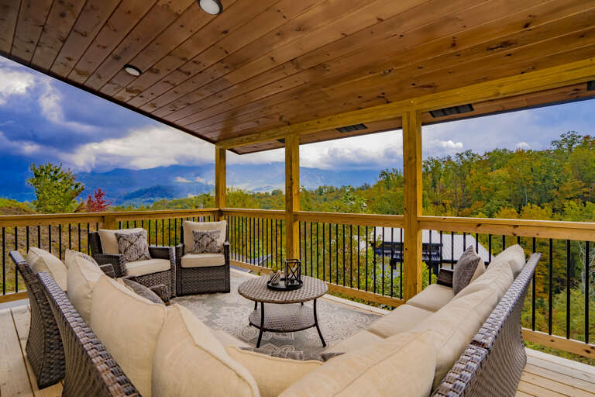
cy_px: 198
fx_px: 281
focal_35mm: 17
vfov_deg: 70.4
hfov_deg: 93.3
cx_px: 298
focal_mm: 17
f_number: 7.1
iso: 125
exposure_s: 1/250
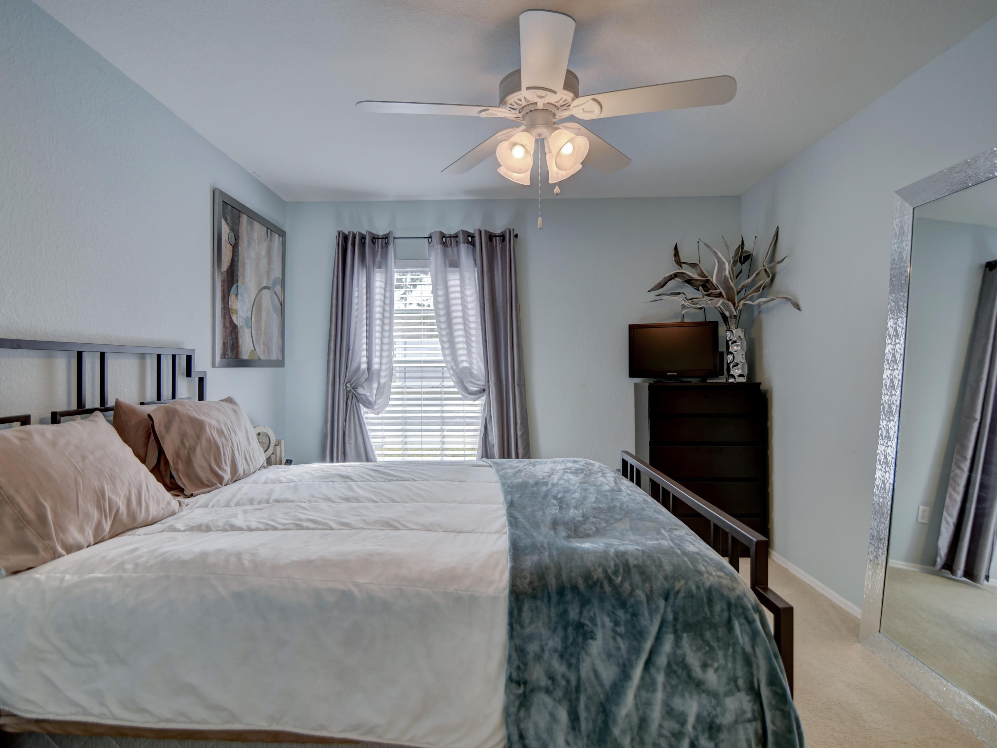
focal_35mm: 18
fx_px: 518
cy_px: 368
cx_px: 477
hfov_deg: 87.7
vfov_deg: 71.6
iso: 64
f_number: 2.8
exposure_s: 1/30
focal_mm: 16
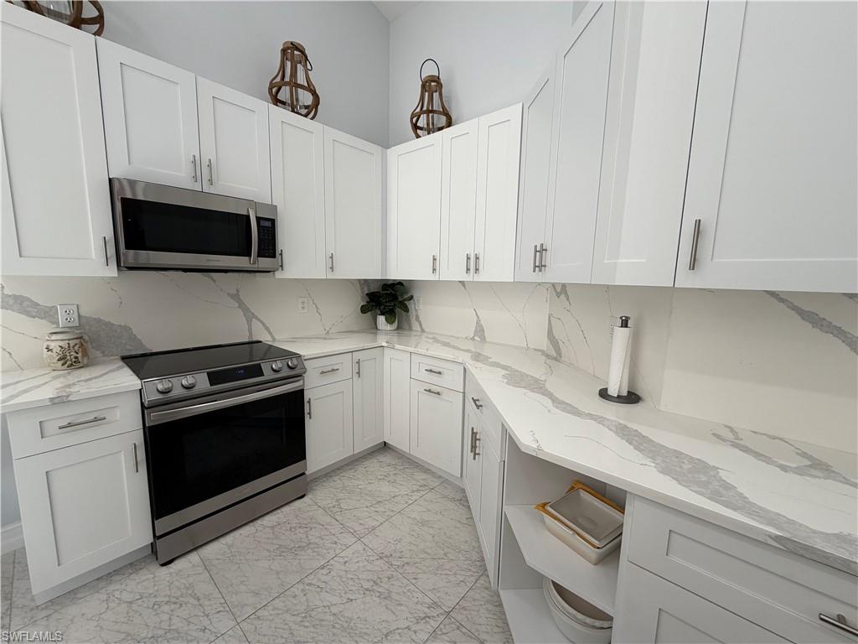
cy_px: 322
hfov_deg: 102.1
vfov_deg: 85.7
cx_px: 429
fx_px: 347
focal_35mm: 14
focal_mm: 2.22
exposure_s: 1/120
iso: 125
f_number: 2.2
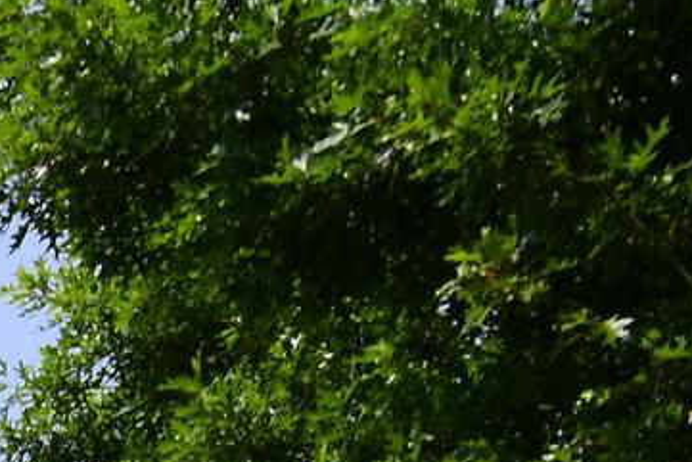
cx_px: -650
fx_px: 3269
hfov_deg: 11.1
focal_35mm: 170
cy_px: 1278
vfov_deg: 7.3
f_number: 5.6
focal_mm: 20
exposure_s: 1/1000
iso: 200
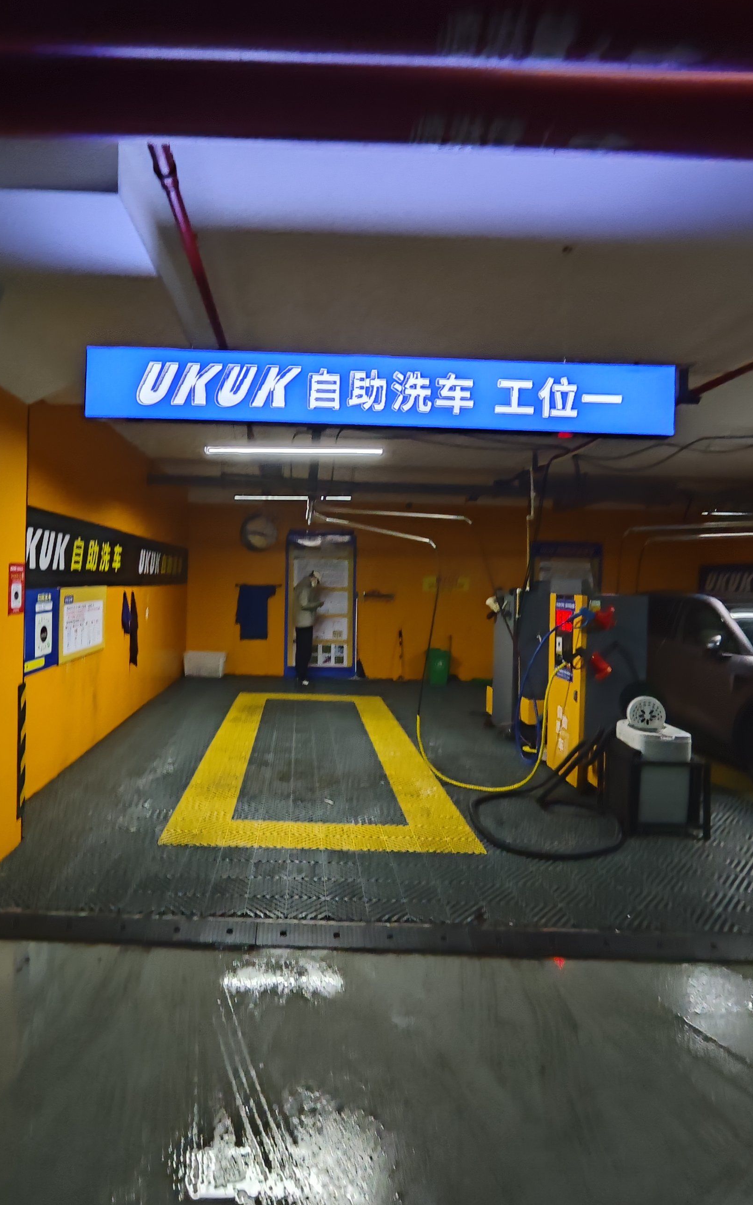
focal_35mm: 19
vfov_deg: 88.0
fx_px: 624
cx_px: 295
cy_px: 586
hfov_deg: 61.6
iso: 1250
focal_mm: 2.16
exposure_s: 1/20
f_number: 2.2
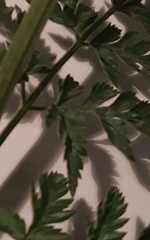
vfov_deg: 19.9
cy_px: 36
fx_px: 674
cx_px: -60
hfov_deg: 12.2
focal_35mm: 103
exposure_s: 1/100
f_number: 1.7
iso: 64
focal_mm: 3.93
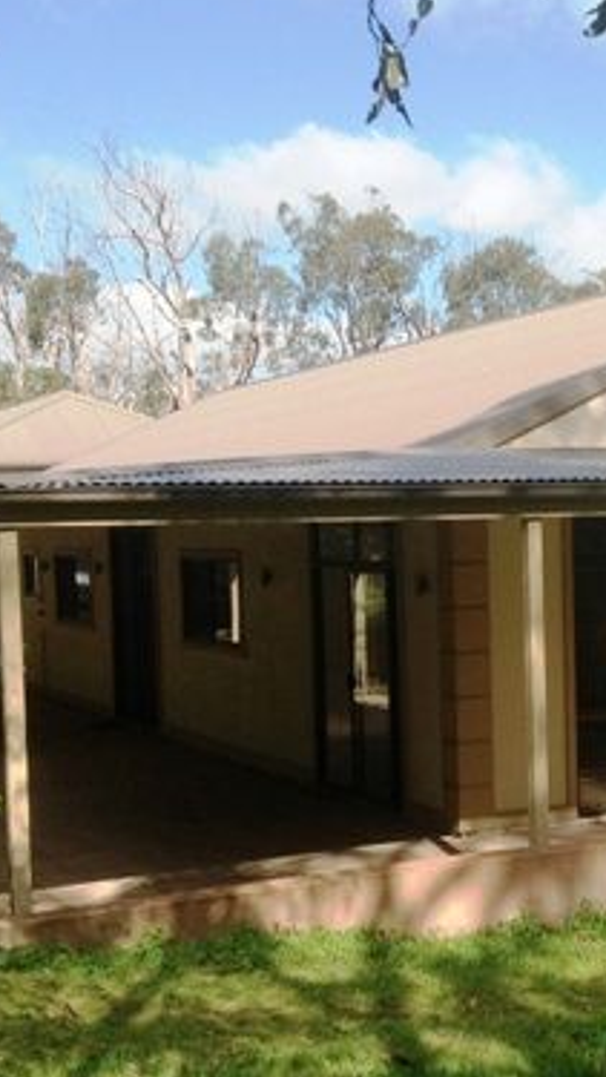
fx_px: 1856
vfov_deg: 32.3
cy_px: 617
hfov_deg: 18.3
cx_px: 528
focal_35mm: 65
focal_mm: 4.28
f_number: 2.4
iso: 50
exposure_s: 1/1314
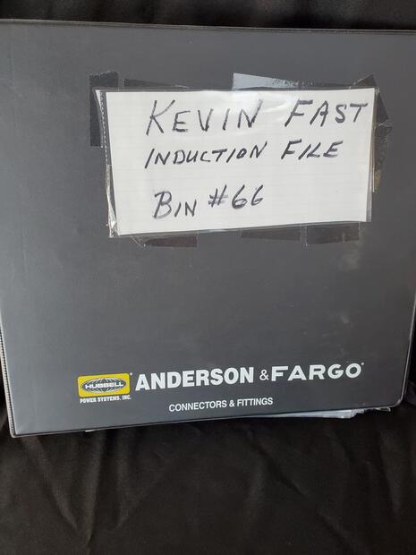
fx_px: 417
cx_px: 208
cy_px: 278
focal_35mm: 26
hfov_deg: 53.1
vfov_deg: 67.3
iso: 250
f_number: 2.4
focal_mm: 4.3
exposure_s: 1/120
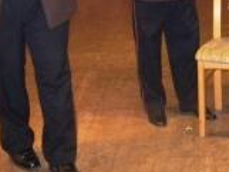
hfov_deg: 17.0
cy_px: -60
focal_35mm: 114
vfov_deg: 12.6
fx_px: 755
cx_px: 216
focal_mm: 7.3
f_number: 3.8
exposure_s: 1/30
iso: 400
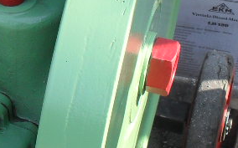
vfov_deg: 9.7
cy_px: 29
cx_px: -23
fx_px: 868
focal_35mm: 134
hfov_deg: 15.2
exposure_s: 1/180
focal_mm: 6.3
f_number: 3.2
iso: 100
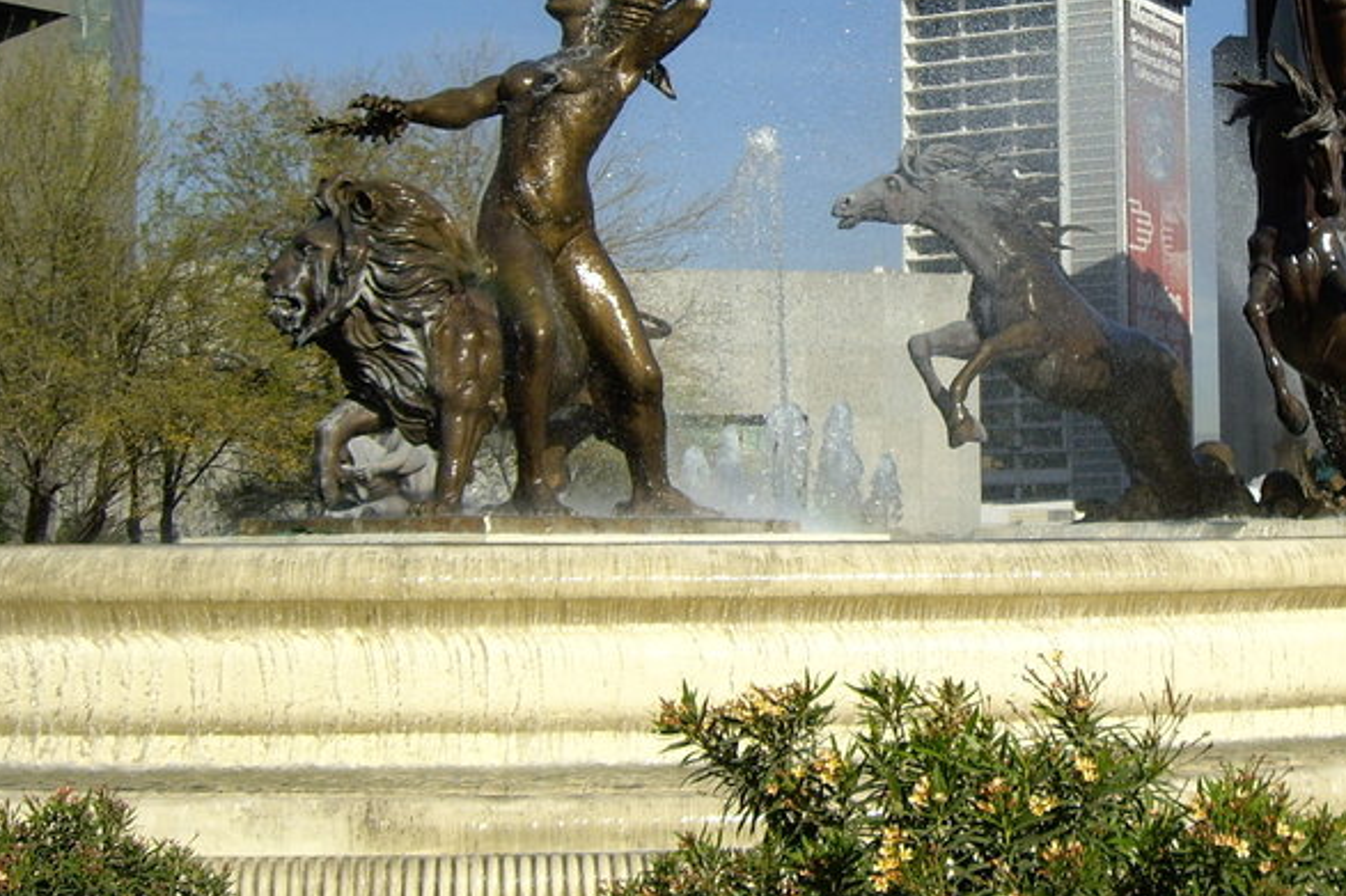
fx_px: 2579
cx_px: 1011
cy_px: 247
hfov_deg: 28.8
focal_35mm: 69
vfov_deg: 19.6
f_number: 4.3
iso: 50
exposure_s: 1/500
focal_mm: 6.2
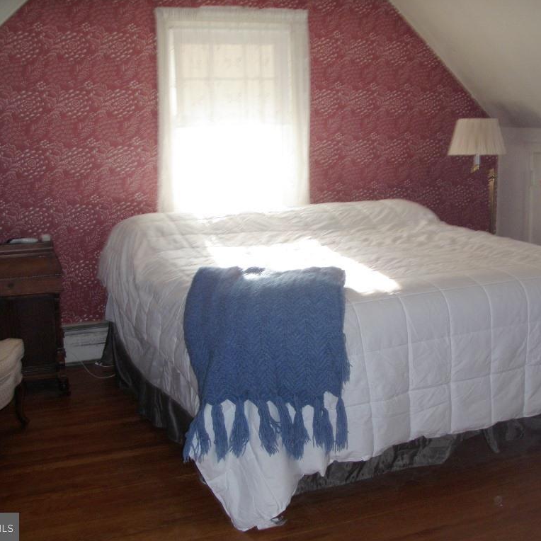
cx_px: 293
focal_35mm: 45
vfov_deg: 37.6
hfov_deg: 37.5
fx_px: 796
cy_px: 270
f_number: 3.5
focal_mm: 6.7
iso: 100
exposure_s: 1/30
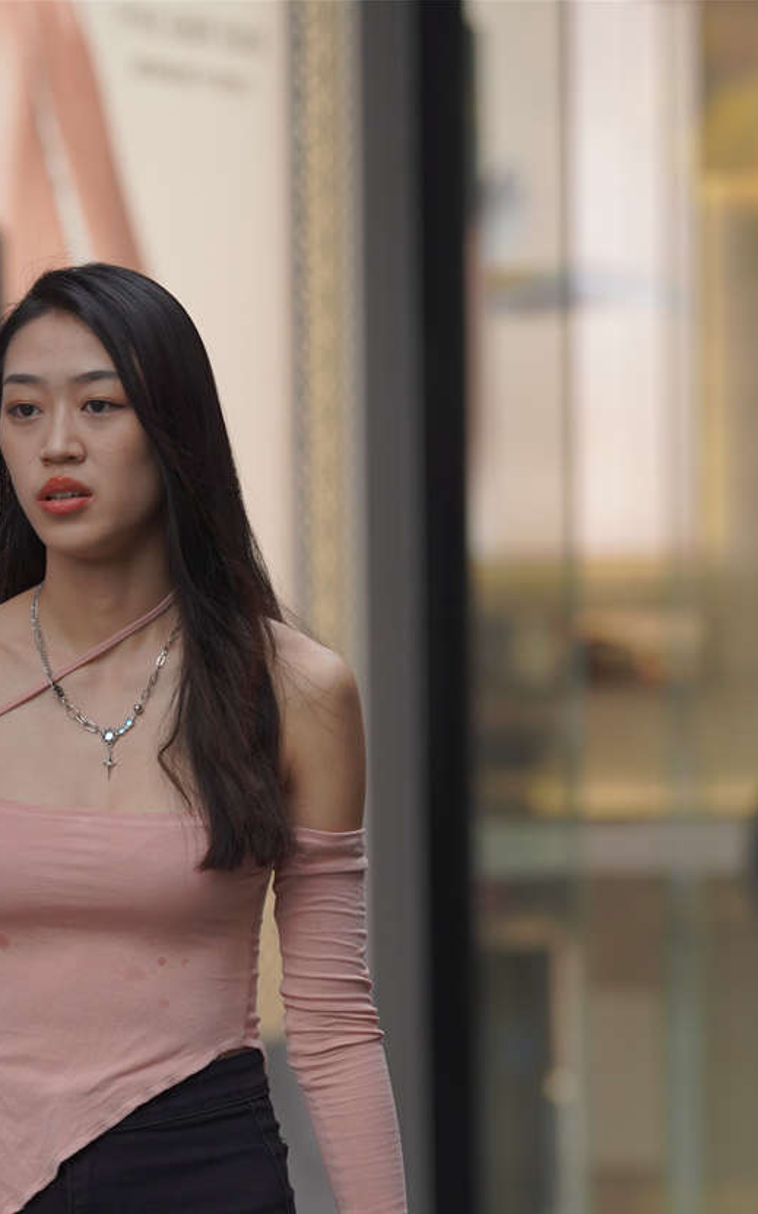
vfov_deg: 7.0
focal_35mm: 298
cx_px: 123
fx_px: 9855
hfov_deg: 4.4
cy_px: 1313
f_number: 2.8
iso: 320
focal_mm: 135
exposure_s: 1/500
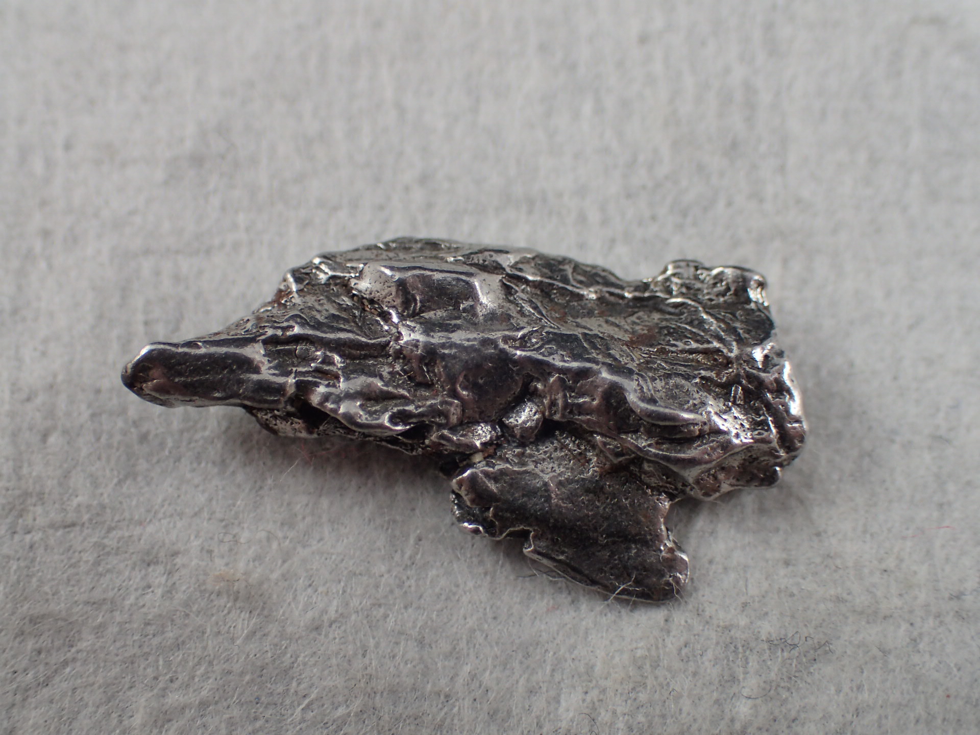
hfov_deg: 31.7
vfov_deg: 24.0
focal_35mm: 61
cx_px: 490
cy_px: 368
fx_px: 1727
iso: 200
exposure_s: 1/250
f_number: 3.6
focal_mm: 11.01
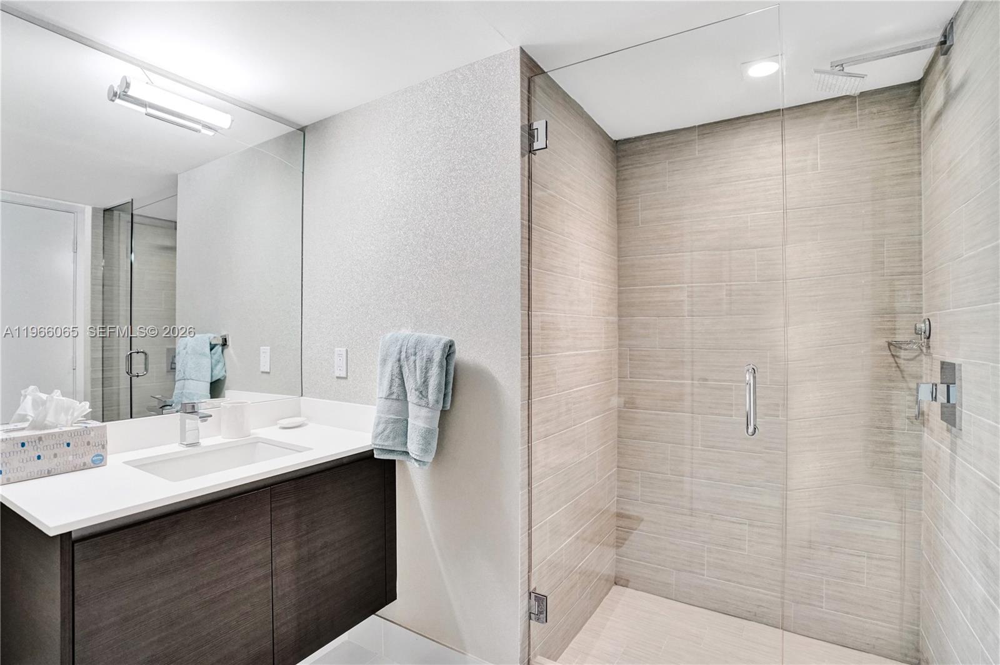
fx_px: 444
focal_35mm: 16
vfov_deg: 73.6
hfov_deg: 96.8
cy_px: 332
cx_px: 500
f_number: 3.2
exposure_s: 1/320
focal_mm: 16
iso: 1600
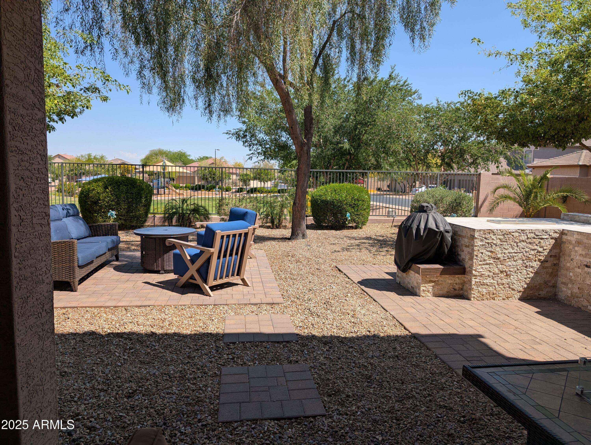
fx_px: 410
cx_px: 296
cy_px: 222
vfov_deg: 56.9
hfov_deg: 71.5
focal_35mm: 24
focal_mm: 6.9
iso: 21
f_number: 1.68
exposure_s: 1/897
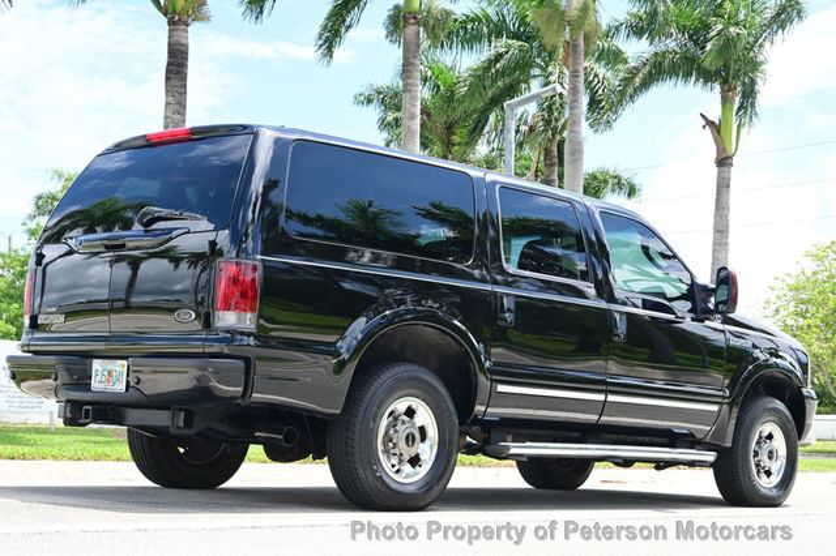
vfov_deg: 22.1
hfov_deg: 32.6
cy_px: 278
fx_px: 1427
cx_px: 418
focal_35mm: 62
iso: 100
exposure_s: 1/160
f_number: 6.3
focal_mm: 41
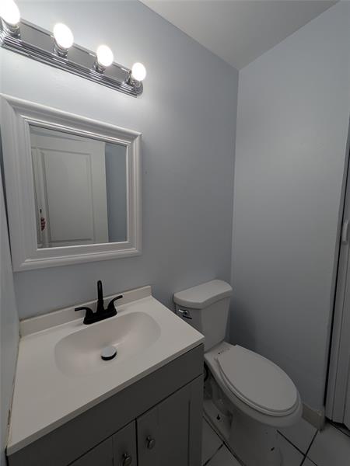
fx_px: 175
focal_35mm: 13
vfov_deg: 106.2
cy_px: 233
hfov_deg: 89.9
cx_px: 175
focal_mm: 1.54
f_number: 2.2
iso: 32
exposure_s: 1/120
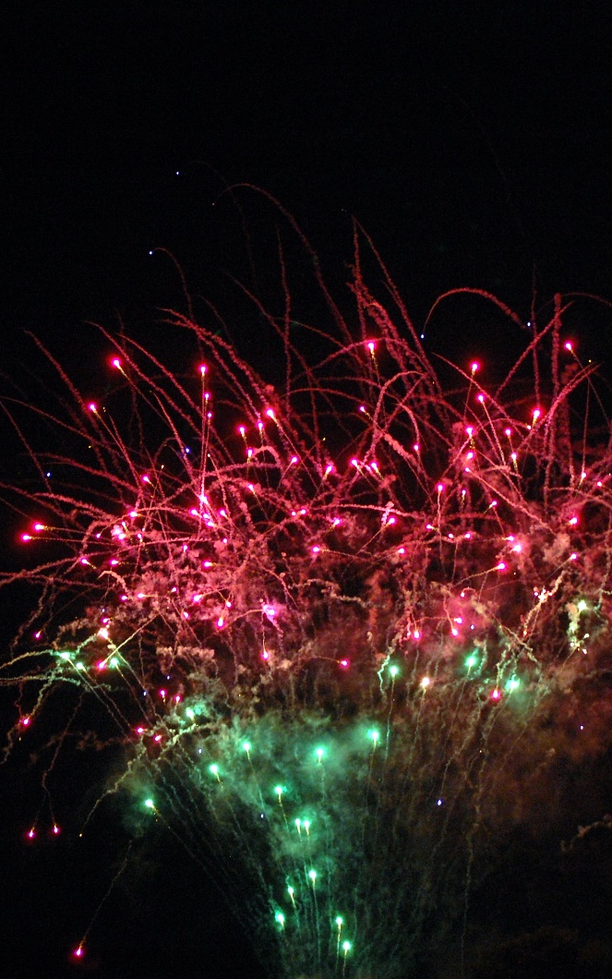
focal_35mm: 127
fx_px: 3381
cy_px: 489
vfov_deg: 16.5
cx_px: 344
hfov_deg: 10.3
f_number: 4
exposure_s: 1/200
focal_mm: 55
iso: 800
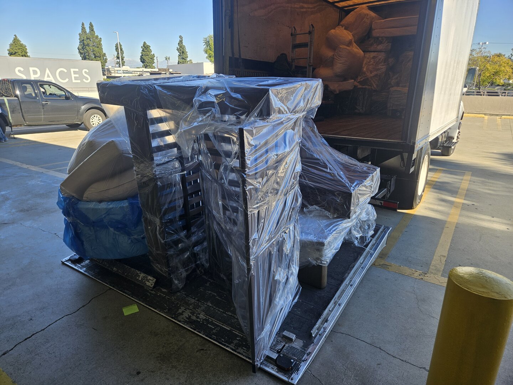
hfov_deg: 73.9
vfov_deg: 58.9
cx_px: 256
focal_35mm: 23
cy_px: 192
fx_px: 341
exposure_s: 1/446
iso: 25
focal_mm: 5.4
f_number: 1.8
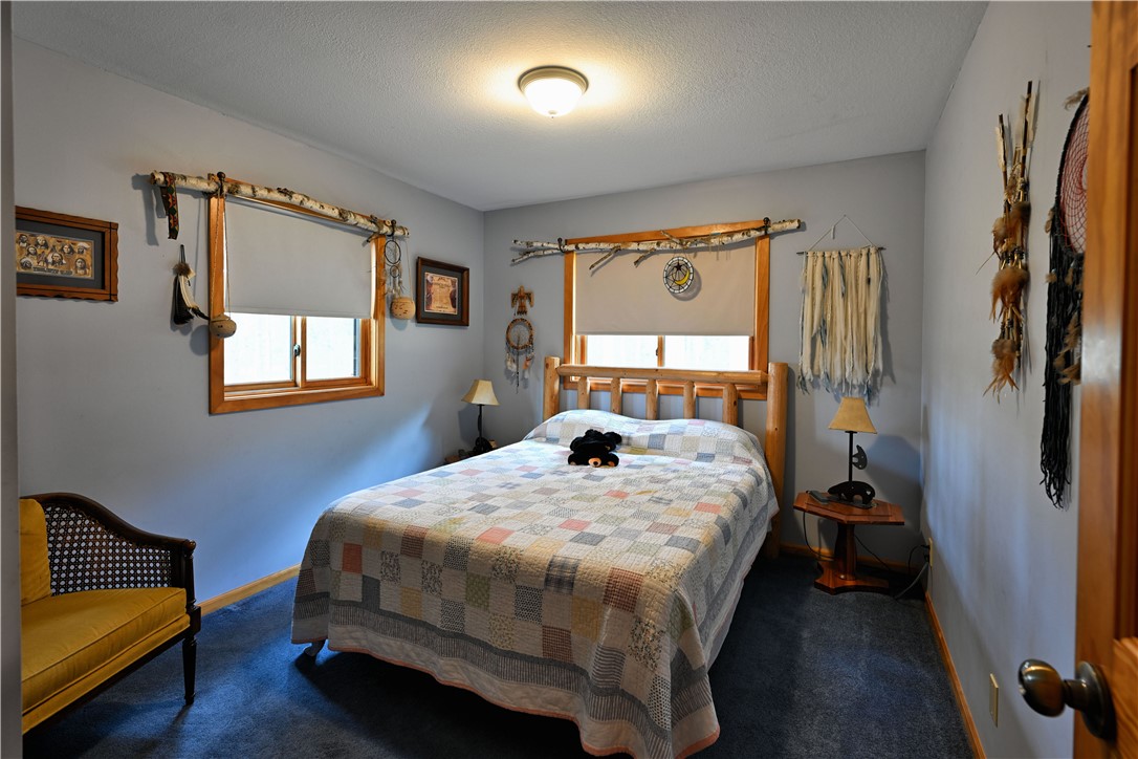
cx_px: 569
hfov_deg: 96.7
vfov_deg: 73.7
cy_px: 380
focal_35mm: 16
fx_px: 506
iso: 200
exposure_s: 1/2.5
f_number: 5.6
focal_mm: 16
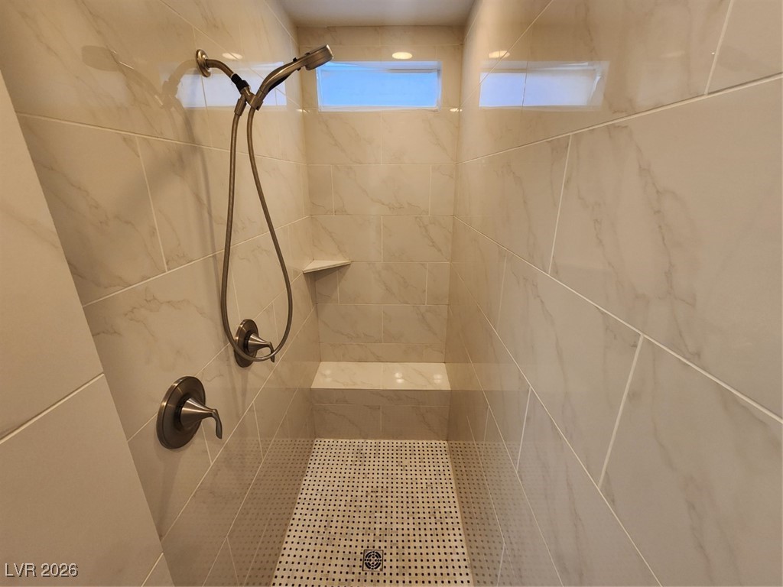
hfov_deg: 106.2
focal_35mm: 13
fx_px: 294
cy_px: 294
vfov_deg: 89.9
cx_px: 392
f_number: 2.2
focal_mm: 2.2
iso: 320
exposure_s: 1/30
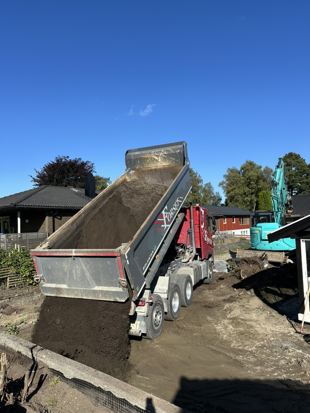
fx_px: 287
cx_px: 155
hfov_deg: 56.8
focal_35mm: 24
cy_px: 206
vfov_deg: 71.6
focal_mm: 6.86
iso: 80
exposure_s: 1/4184
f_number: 1.78
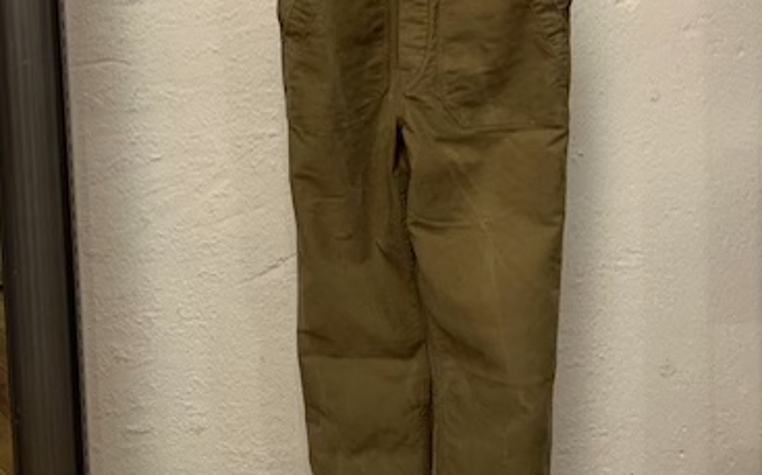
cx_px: 409
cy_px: -4
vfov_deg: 29.7
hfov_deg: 49.3
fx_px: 830
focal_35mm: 40
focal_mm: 4.25
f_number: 1.8
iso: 320
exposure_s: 1/60
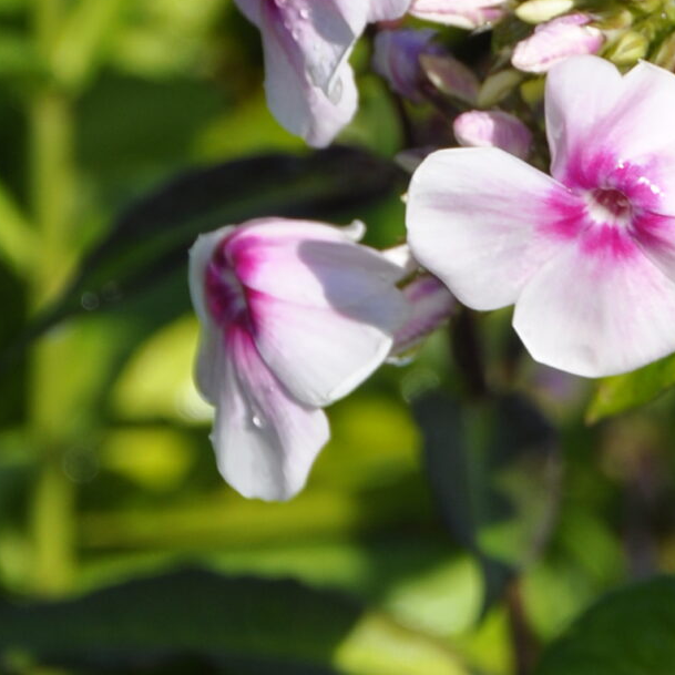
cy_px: 241
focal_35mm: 332
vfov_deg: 5.3
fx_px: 7324
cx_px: 830
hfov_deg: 5.3
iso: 200
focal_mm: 62
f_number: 10
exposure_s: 1/400
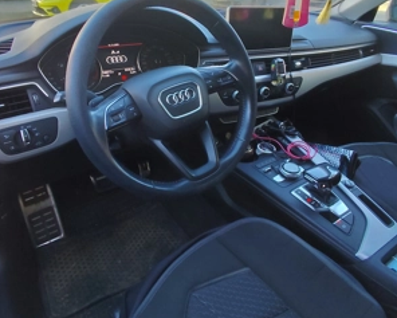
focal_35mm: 25
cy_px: 131
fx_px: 294
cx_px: 197
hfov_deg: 68.1
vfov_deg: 56.5
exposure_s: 1/100
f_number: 2.2
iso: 50
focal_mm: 1.65
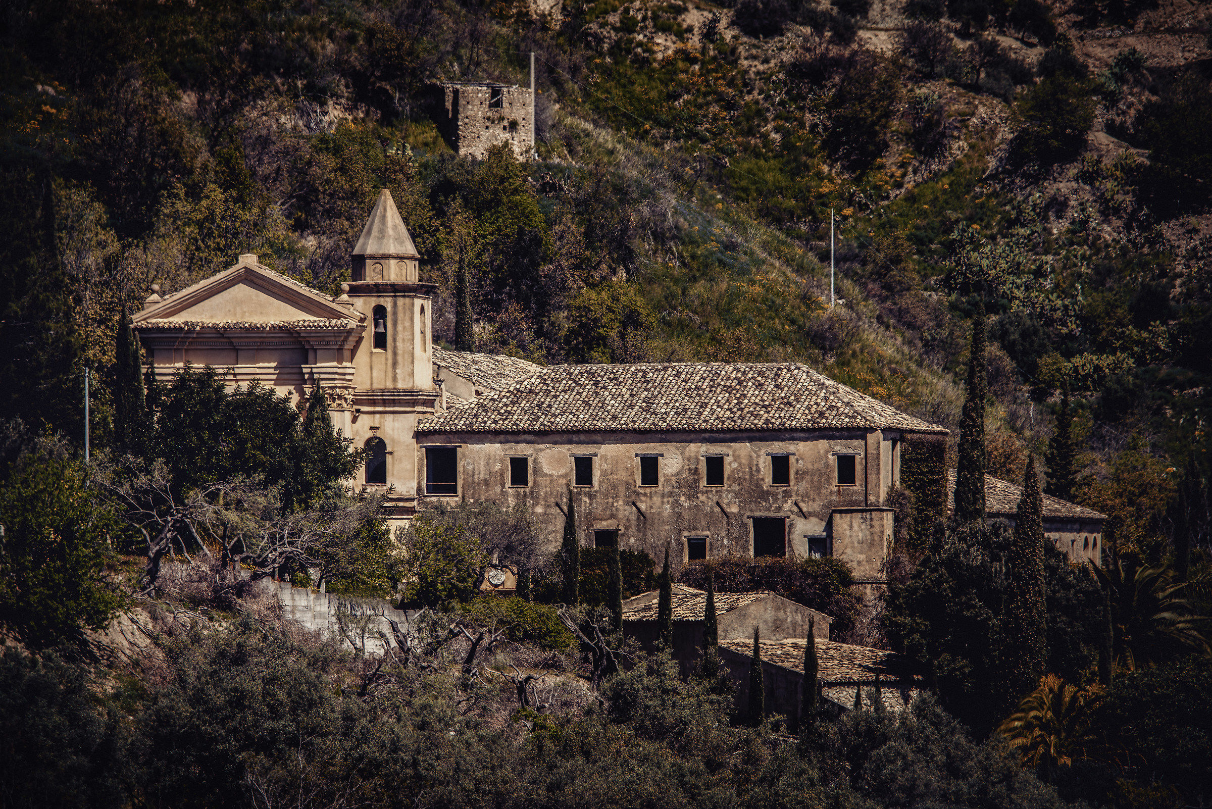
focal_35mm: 310
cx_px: 606
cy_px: 404
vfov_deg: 4.4
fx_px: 10440
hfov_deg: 6.6
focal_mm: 310
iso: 100
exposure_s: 1/160
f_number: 9
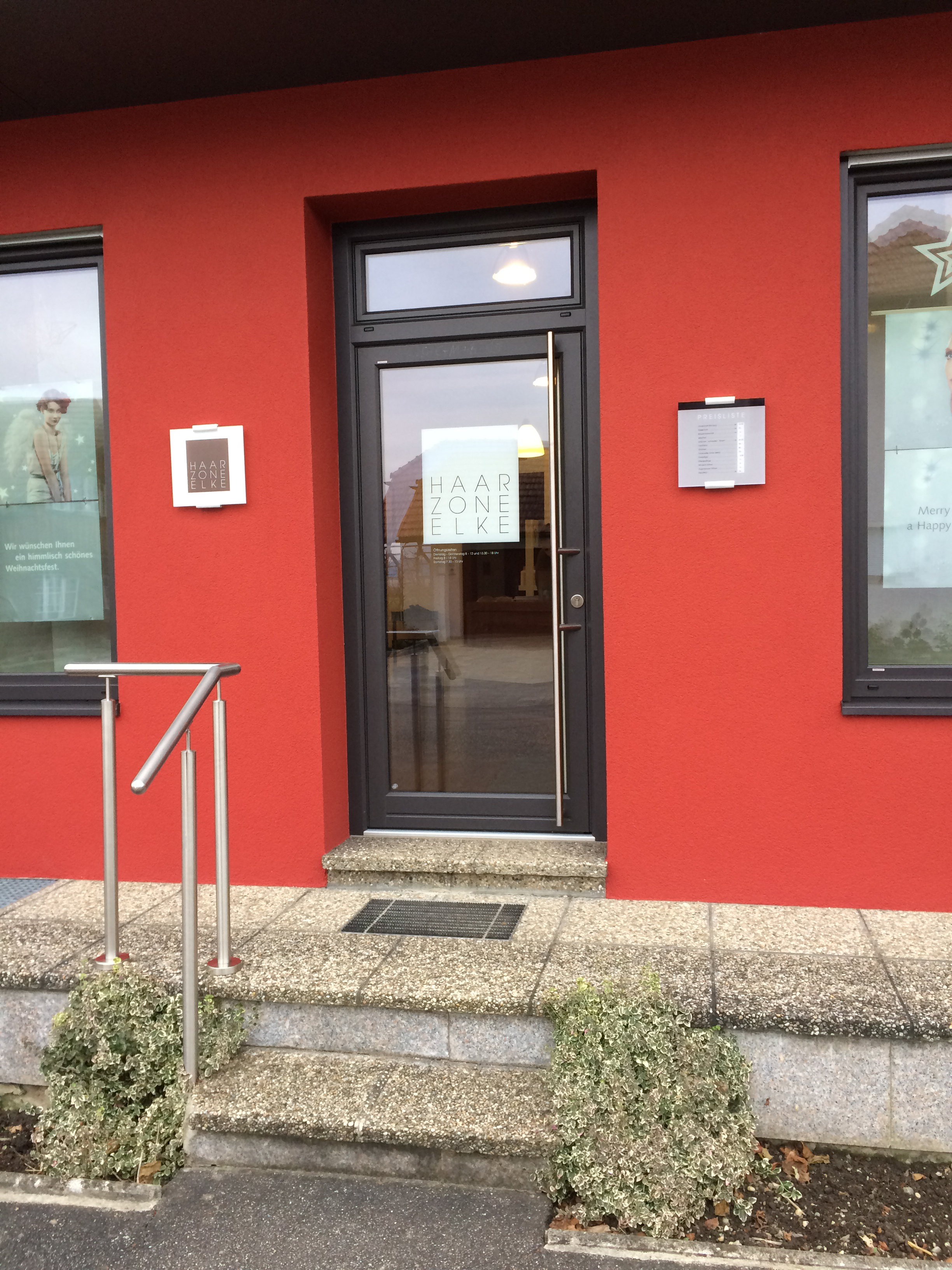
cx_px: 476
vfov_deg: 61.7
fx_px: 1063
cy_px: 635
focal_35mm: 29
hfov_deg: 48.2
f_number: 2.2
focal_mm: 4.15
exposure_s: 1/30
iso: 64
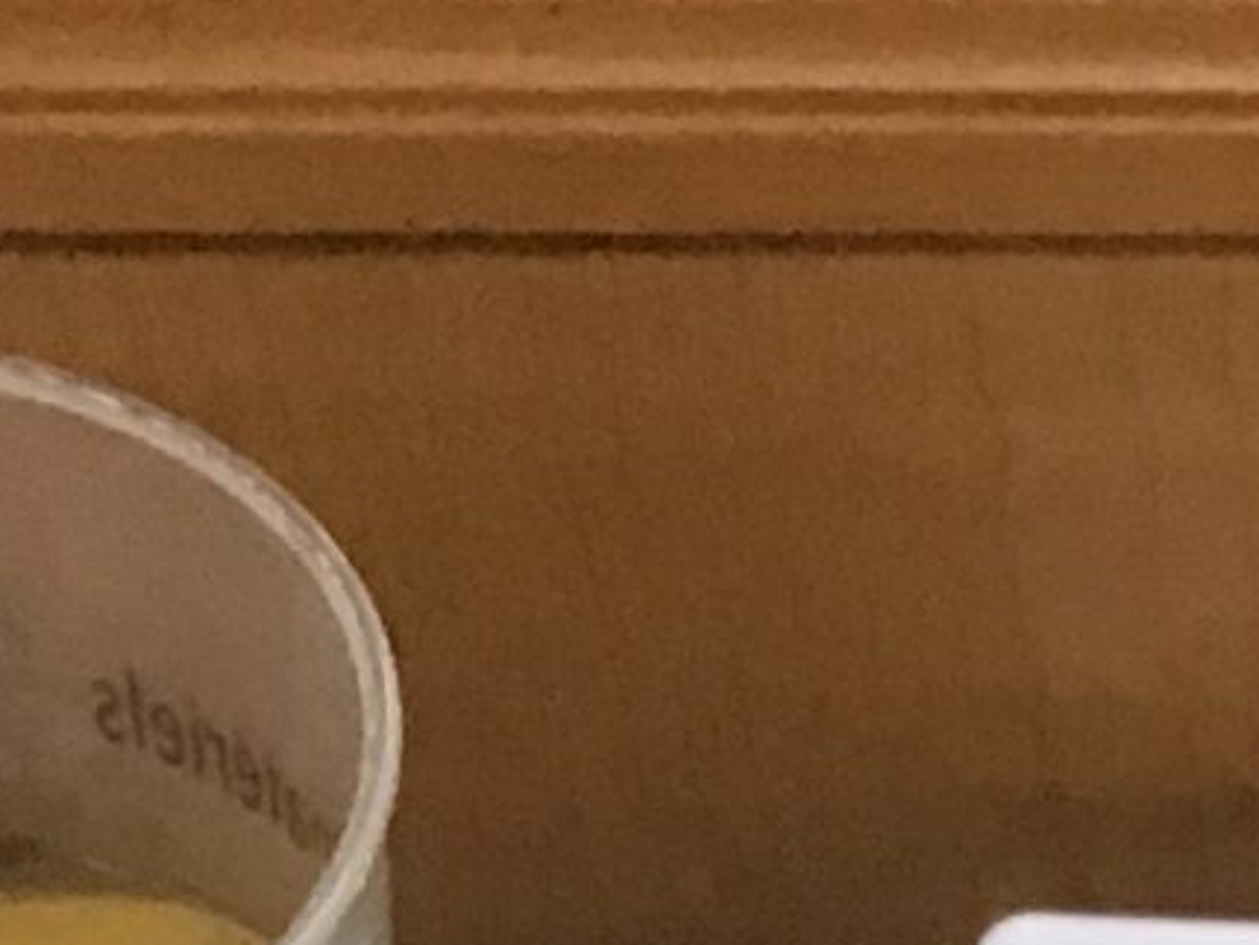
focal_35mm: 185
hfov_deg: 9.7
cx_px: 2844
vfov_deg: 7.2
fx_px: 6730
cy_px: 2773
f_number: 2.4
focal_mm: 3.3
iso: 64
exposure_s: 1/30
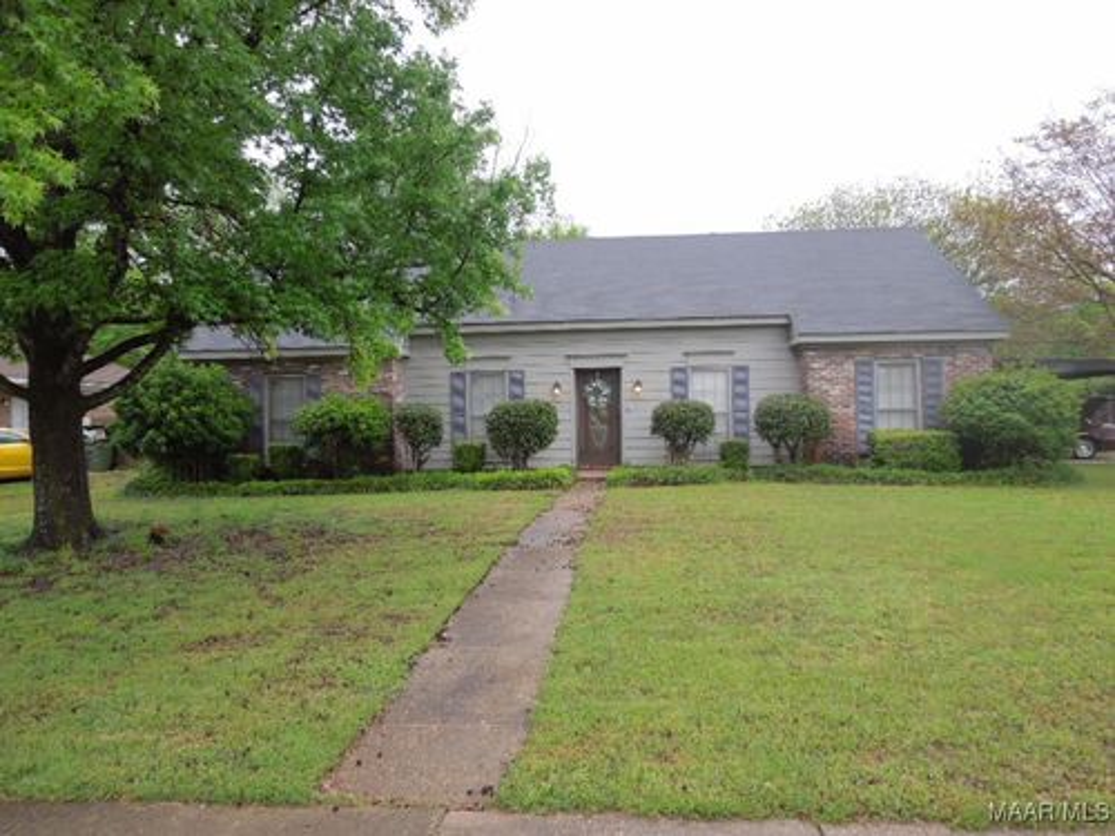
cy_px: 418
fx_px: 805
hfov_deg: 69.4
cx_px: 558
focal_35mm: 25
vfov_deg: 54.9
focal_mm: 4.5
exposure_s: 1/100
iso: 100
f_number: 3.3
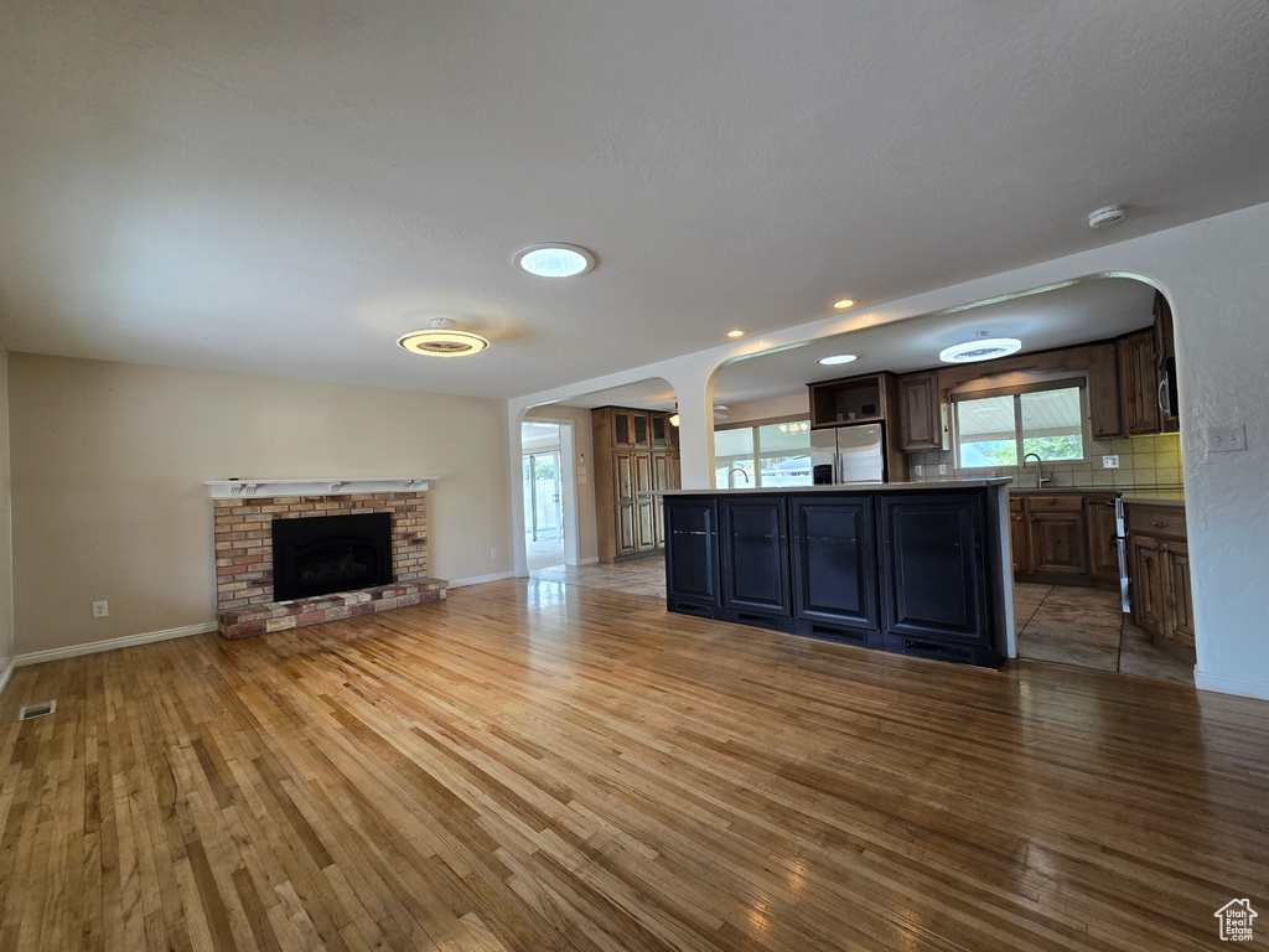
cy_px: 476
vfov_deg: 89.9
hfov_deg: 106.2
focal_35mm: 13
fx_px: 477
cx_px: 634
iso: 50
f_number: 2.2
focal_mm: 2.2
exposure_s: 1/60
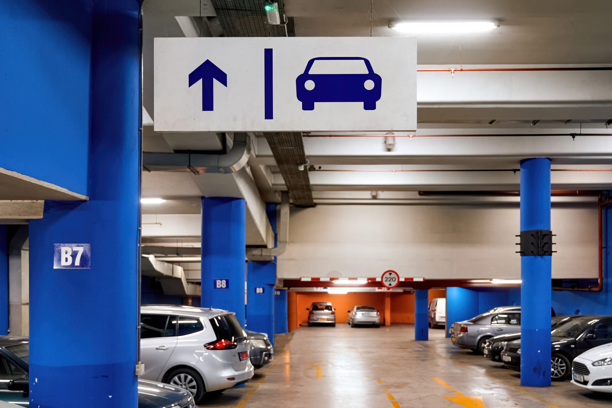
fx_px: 612
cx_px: 306
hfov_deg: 53.1
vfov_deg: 36.9
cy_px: 204
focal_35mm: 36
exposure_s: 1/20
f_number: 4
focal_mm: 24
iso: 1000
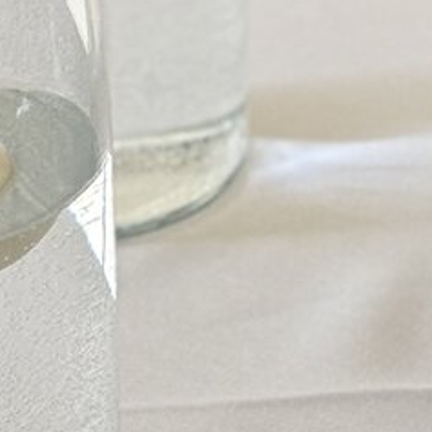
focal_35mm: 286
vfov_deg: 5.6
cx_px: 1023
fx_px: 4038
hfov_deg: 5.9
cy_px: -973
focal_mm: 6.76
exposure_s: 1/530
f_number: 1.78
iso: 64
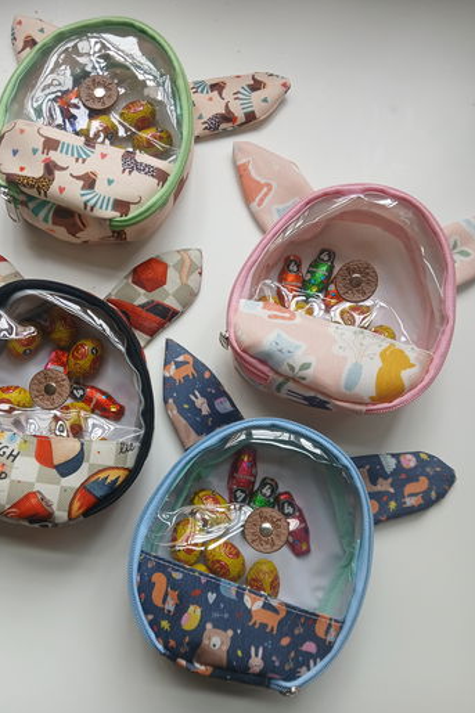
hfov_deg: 46.2
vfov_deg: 65.5
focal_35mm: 28
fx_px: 554
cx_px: 199
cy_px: 355
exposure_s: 1/50
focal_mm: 3.98
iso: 50
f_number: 1.8
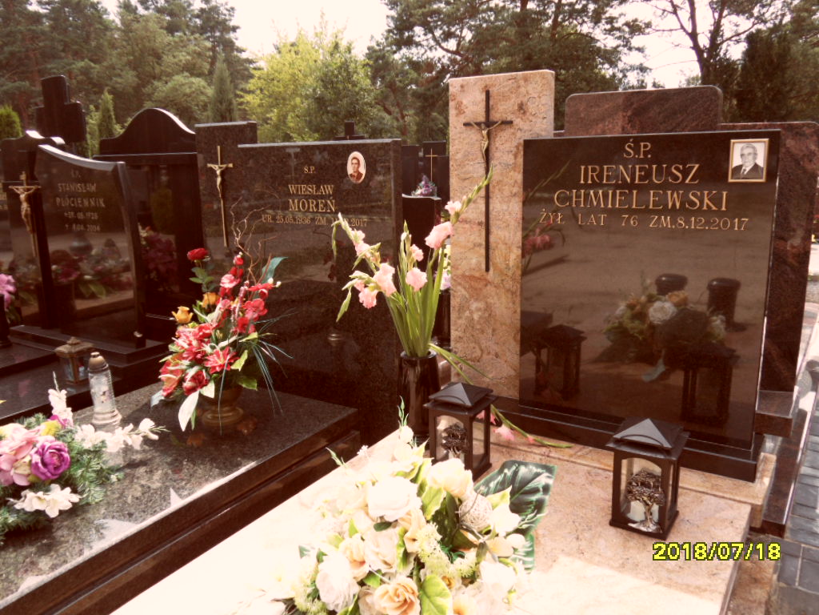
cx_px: 410
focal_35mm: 28
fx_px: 662
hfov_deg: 63.4
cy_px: 308
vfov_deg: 49.7
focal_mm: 4.6
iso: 80
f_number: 3.4
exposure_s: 1/250
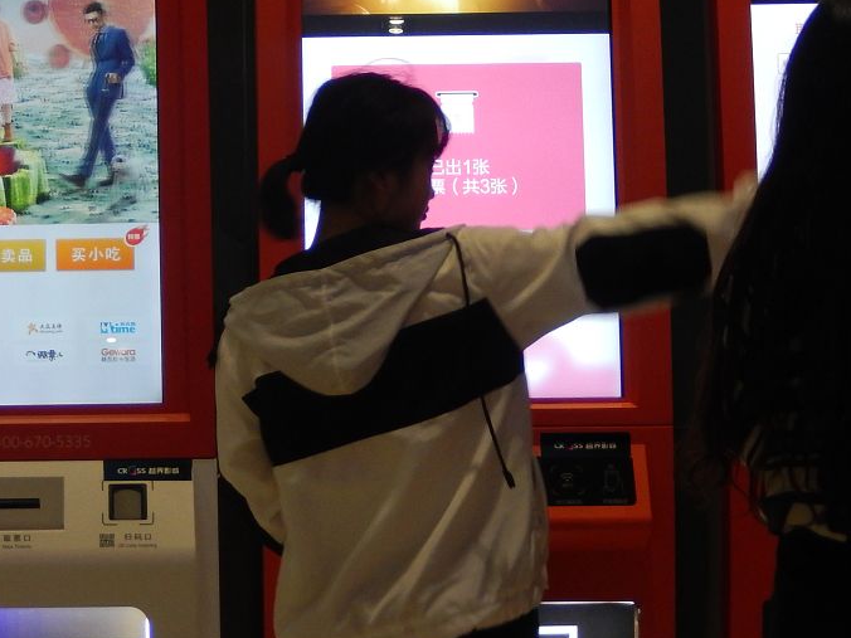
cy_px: 171
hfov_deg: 18.8
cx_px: 99
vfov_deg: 14.3
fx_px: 2532
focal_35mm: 103
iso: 400
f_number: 4.6
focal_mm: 10.4
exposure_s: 1/30
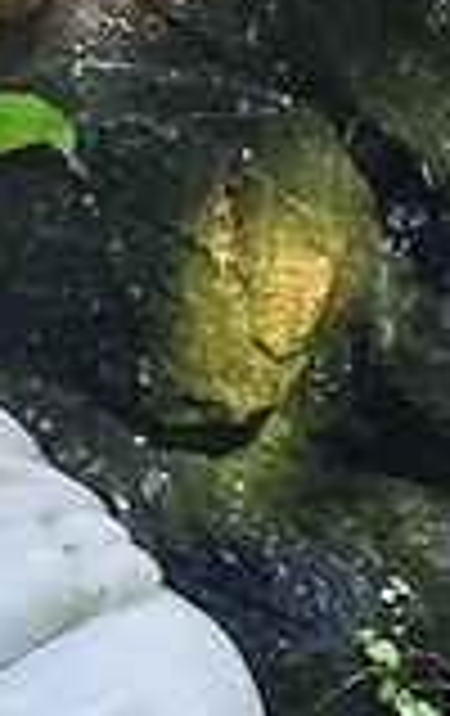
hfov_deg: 3.9
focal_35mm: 315
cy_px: 743
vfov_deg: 6.6
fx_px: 6153
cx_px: 1827
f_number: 2.2
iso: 32
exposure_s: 1/265
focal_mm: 4.15
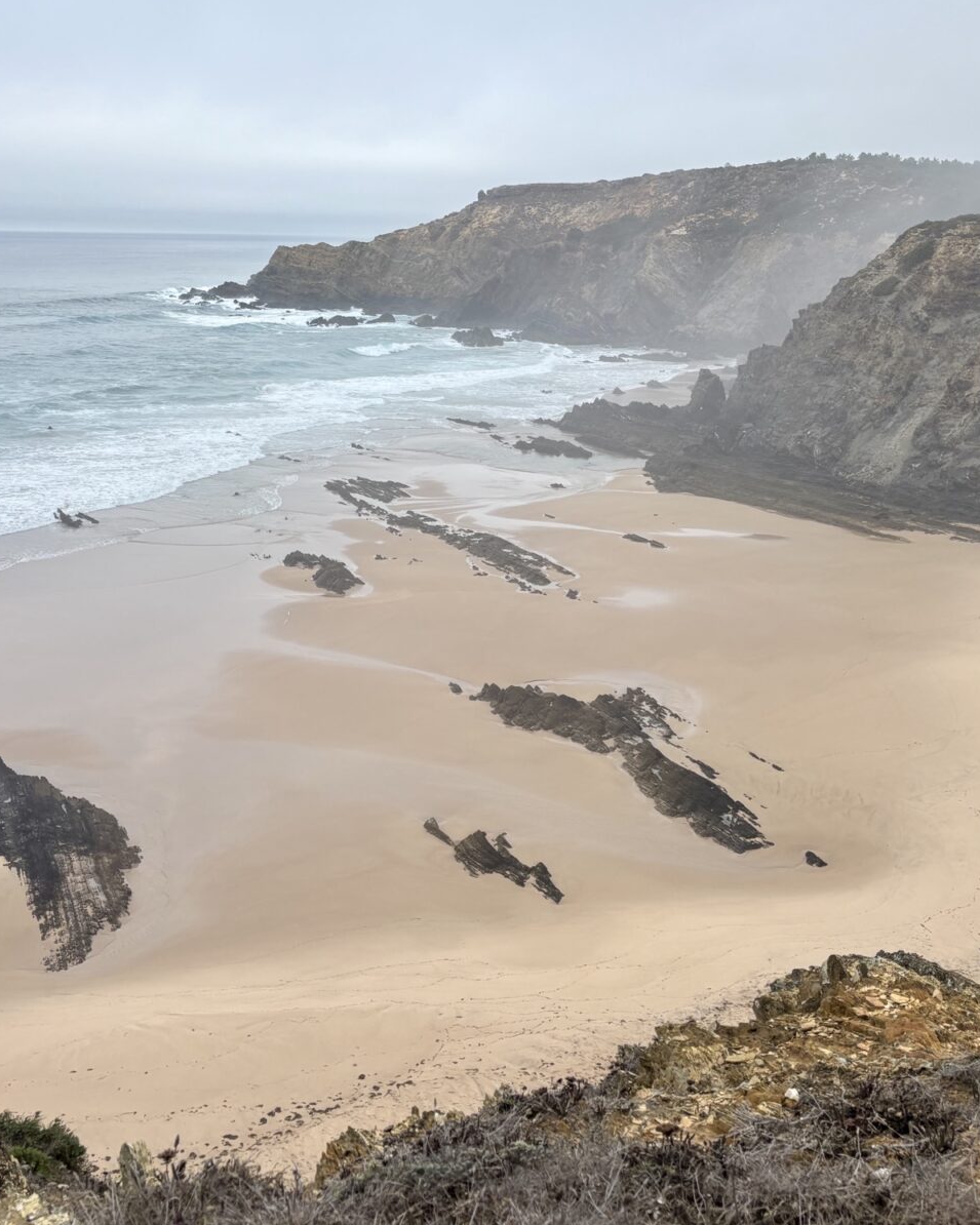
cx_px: 547
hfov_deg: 43.3
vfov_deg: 52.8
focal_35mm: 34
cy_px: 611
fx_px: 1233
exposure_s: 1/1263
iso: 50
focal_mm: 5.96
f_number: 1.6
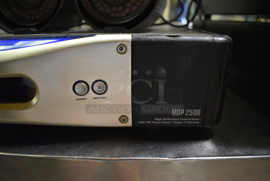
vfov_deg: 48.0
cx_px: 135
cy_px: 90
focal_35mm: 27
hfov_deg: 67.3
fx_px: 203
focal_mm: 18
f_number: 3.5
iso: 3200
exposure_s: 1/40
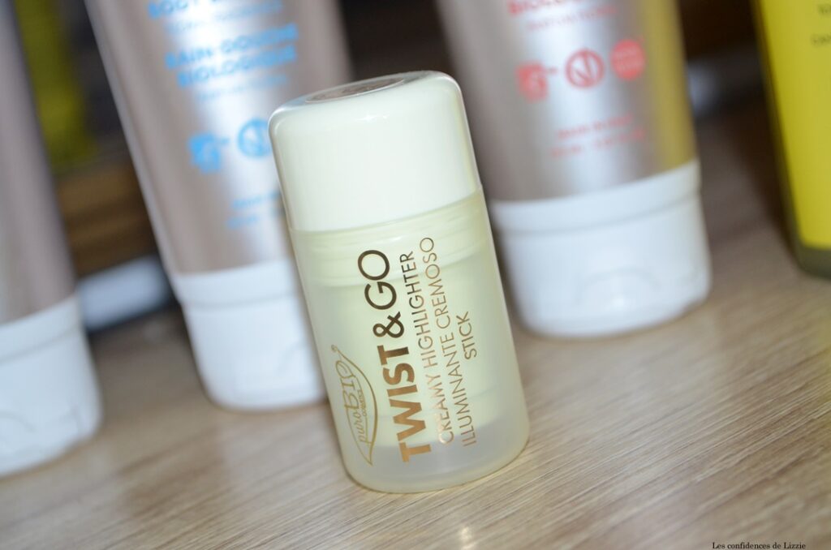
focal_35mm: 72
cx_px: 416
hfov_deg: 28.1
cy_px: 275
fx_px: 1658
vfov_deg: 18.8
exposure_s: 1/60
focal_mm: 48
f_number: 5.3
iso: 720
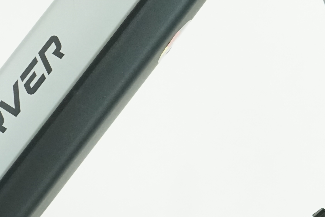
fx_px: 1092
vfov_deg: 11.3
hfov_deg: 16.4
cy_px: 119
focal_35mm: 121
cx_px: 368
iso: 2500
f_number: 5.6
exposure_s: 1/200
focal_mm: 34
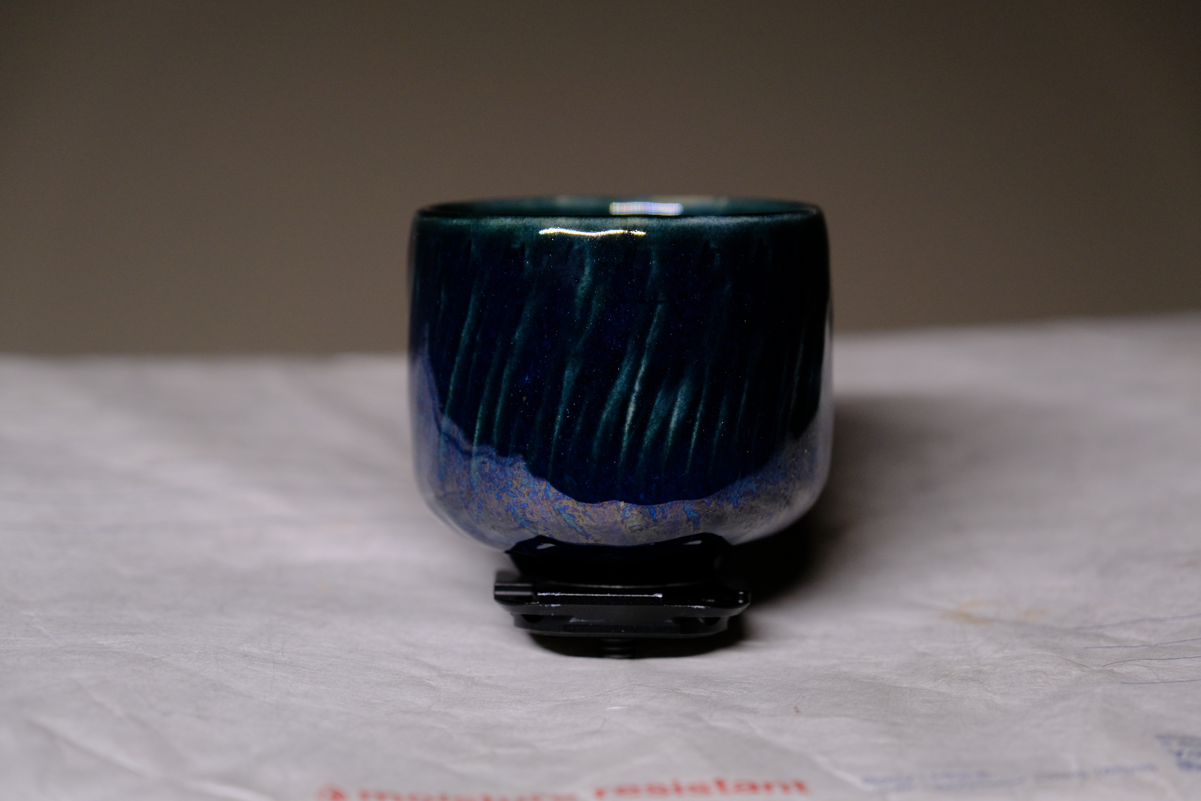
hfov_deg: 17.1
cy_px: 400
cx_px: 600
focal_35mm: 120
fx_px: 4003
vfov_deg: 11.4
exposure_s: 1/150
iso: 1000
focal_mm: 80
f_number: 4
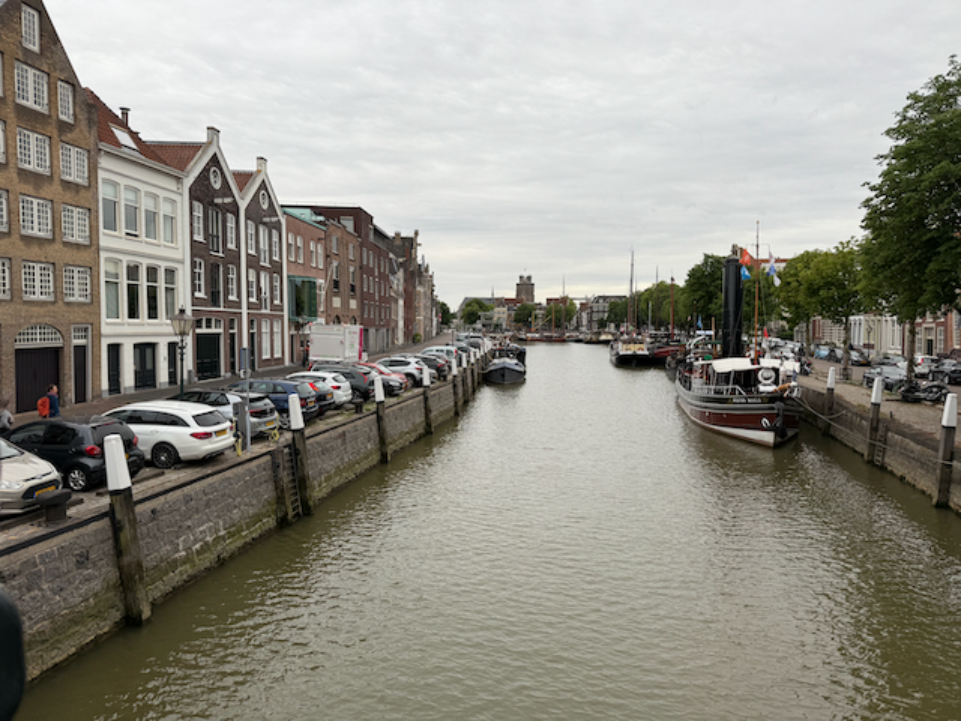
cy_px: 360
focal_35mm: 24
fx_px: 666
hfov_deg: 71.6
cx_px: 480
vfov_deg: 56.8
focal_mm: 6.76
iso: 64
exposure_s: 1/160
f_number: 1.78
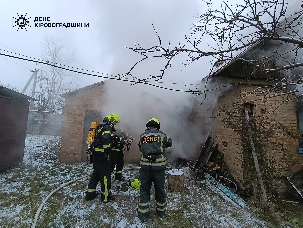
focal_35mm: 15
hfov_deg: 98.2
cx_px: 152
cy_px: 114
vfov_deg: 81.7
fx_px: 131
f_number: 2.2
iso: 50
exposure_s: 1/148
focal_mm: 1.65
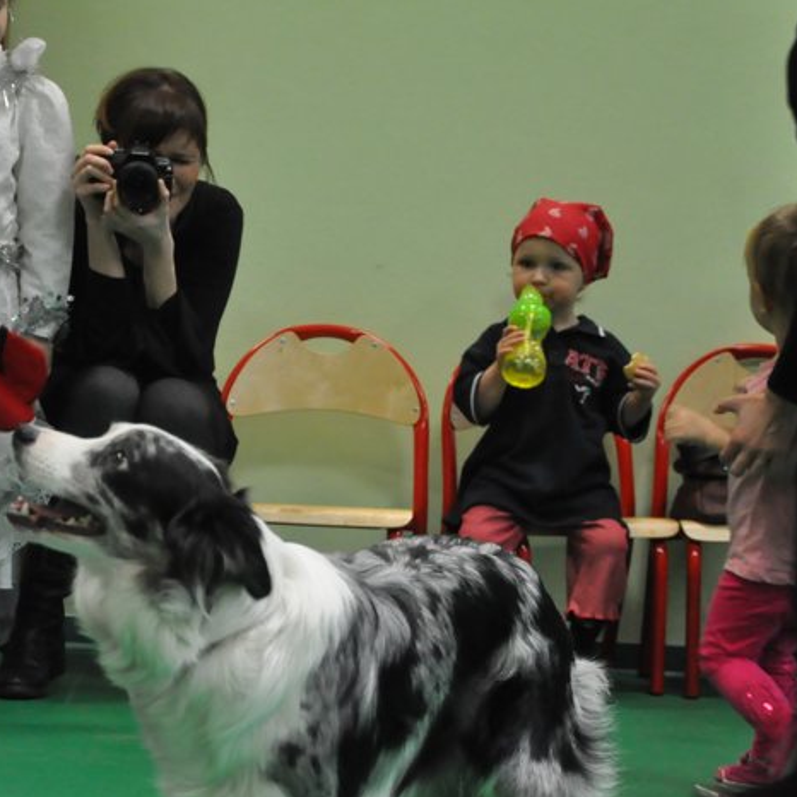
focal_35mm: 140
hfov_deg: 12.4
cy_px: 510
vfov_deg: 12.5
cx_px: 171
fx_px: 3647
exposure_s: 1/80
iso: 2000
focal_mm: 50
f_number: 5
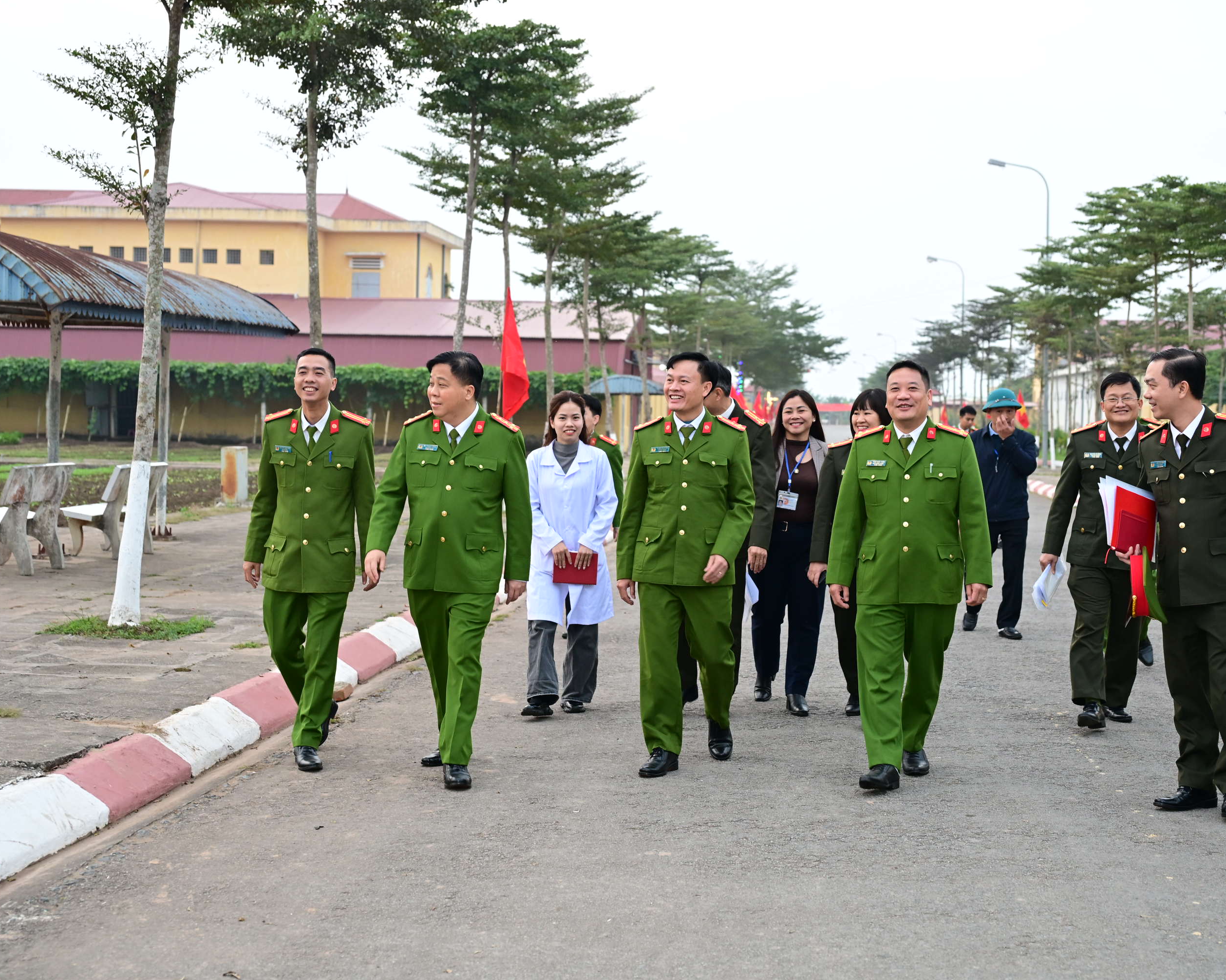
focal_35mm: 53
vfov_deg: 28.6
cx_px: 652
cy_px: 490
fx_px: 1923
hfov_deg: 35.4
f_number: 4
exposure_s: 1/160
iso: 1250
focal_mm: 47
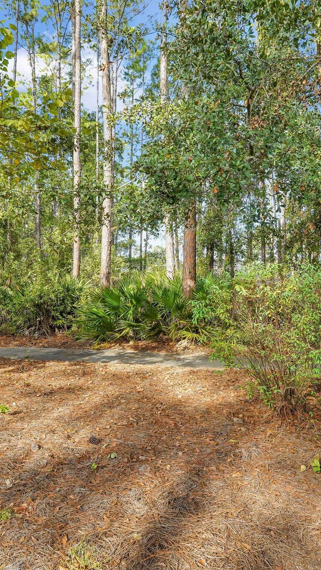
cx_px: 150
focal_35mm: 26
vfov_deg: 71.9
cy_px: 288
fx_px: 393
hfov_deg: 44.4
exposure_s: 1/100
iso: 500
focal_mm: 16
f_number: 9
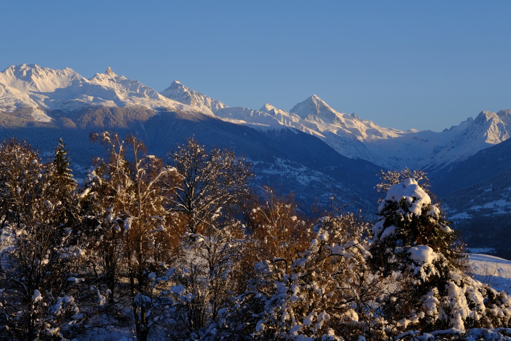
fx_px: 1121
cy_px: 170
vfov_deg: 17.3
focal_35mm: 79
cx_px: 256
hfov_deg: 25.7
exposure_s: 1/200
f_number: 8
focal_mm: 52.4
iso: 160
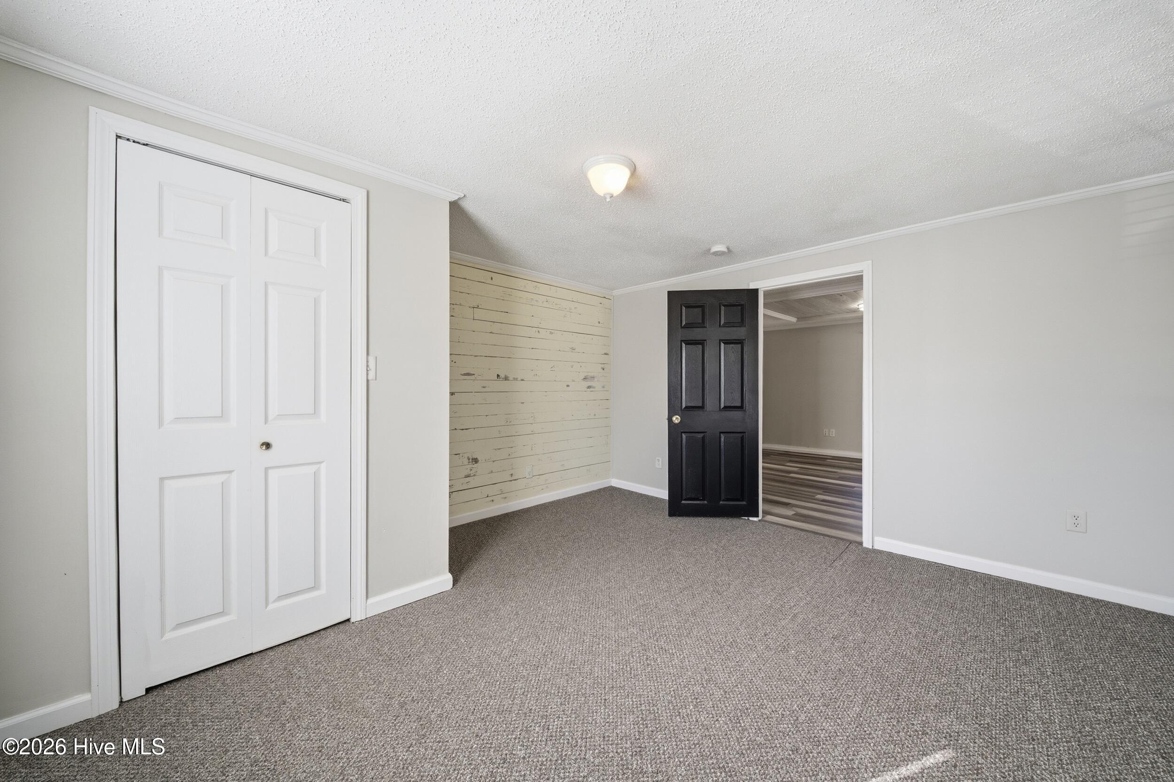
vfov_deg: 90.0
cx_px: 587
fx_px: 391
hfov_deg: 112.6
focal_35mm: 12
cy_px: 391
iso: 250
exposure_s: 1/125
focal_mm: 12
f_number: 8
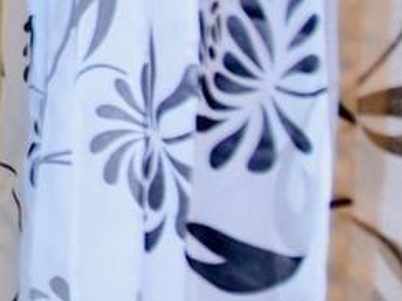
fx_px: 3378
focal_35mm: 291
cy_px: -129
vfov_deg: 5.1
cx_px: -400
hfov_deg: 6.6
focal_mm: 24
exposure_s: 1/60
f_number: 4
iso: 400
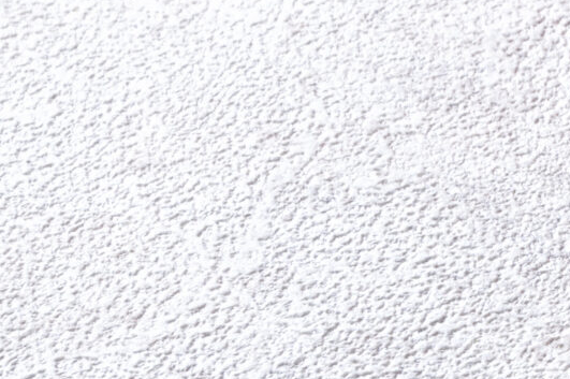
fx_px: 9159
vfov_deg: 2.4
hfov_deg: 3.5
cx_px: 1348
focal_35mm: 579
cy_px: -86
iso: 400
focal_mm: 120
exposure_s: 1/200
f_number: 16
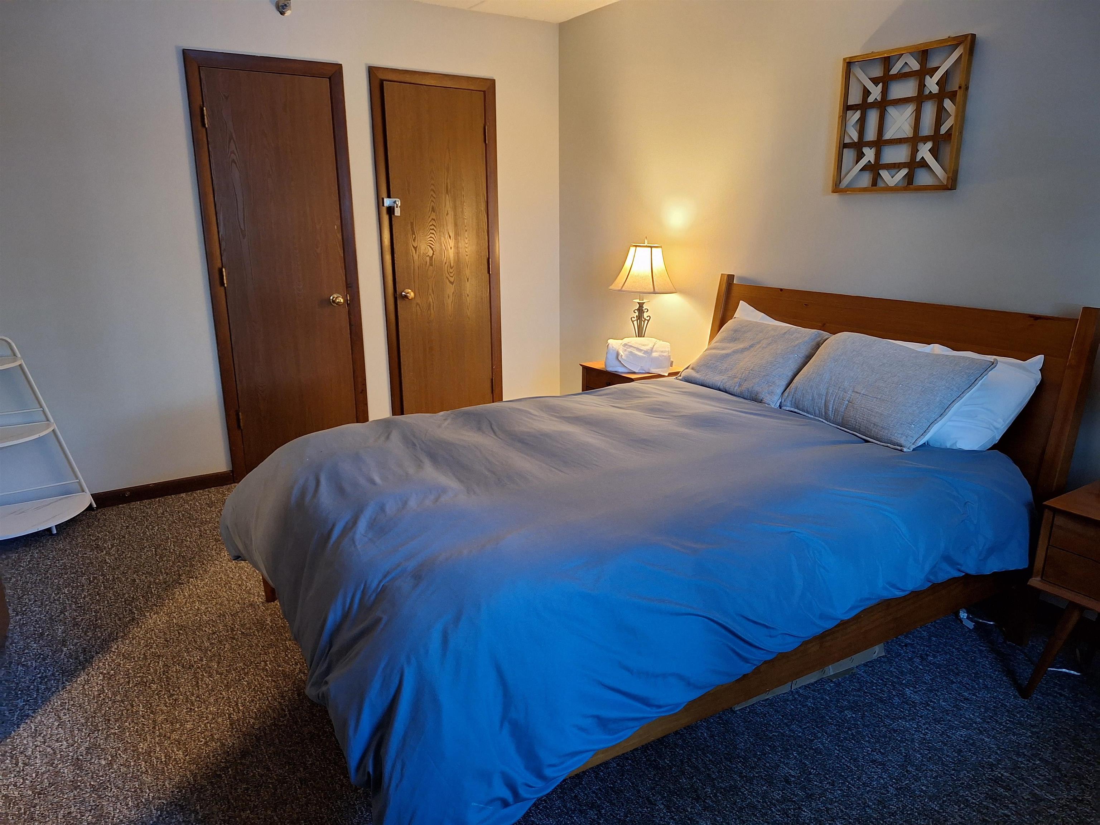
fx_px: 731
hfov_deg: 73.9
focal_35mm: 23
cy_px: 412
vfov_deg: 58.9
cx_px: 550
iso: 250
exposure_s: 1/24
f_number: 1.8
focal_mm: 5.54
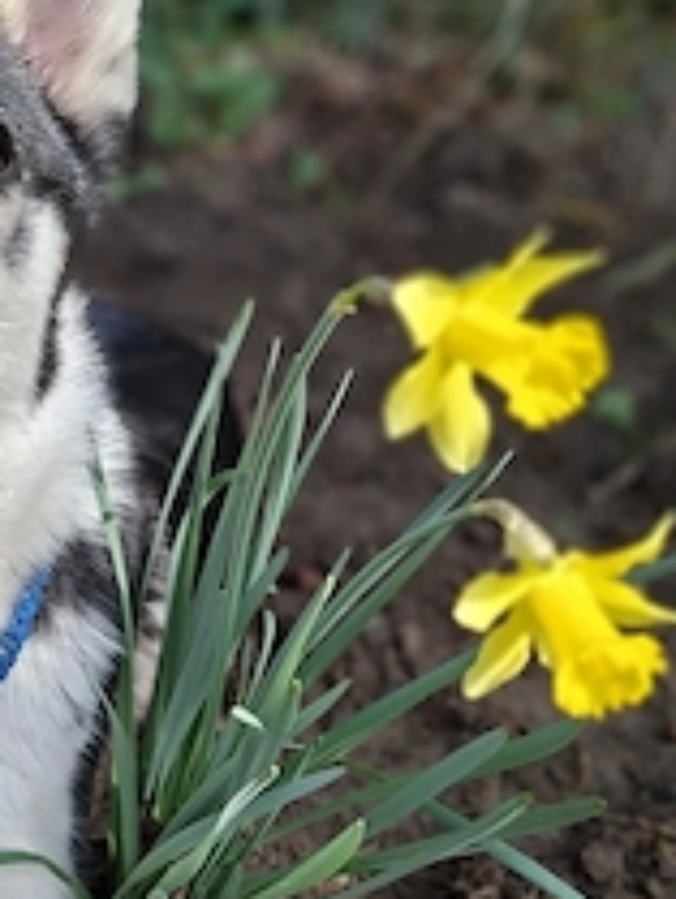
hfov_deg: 31.1
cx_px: 43
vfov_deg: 42.7
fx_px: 1145
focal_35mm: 44
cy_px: 542
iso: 50
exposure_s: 1/500
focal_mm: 5.54
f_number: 1.8
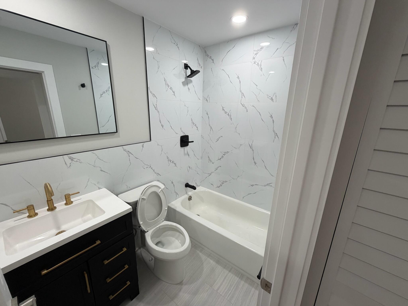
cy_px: 153
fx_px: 165
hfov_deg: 102.1
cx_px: 204
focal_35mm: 14
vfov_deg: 85.7
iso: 160
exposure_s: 1/120
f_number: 2.2
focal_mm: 2.22
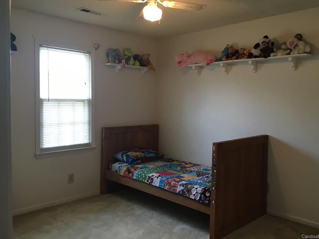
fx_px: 286
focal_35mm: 31
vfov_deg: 45.4
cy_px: 112
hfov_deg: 58.3
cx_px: 169
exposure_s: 1/30
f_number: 2.2
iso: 50
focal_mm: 4.15
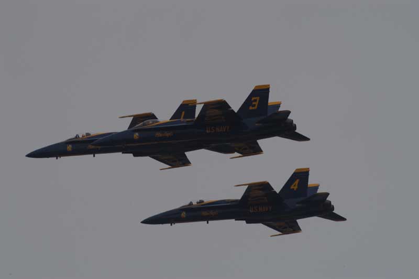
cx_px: 210
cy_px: 140
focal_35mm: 285
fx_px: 3314
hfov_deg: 7.2
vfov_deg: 4.8
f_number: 9
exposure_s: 1/1250
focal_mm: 190
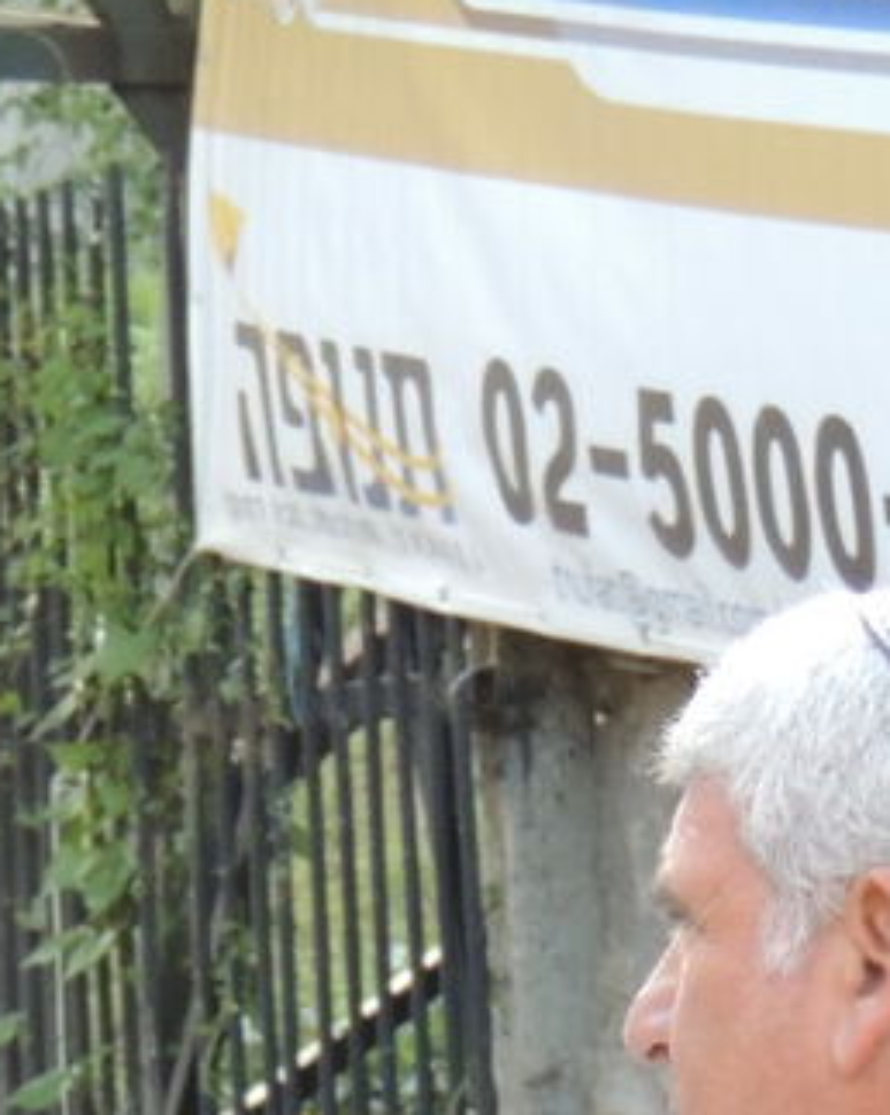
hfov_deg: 4.1
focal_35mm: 381
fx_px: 12557
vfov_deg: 5.0
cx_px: 59
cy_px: 1605
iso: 320
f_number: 4.1
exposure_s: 1/100
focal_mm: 16
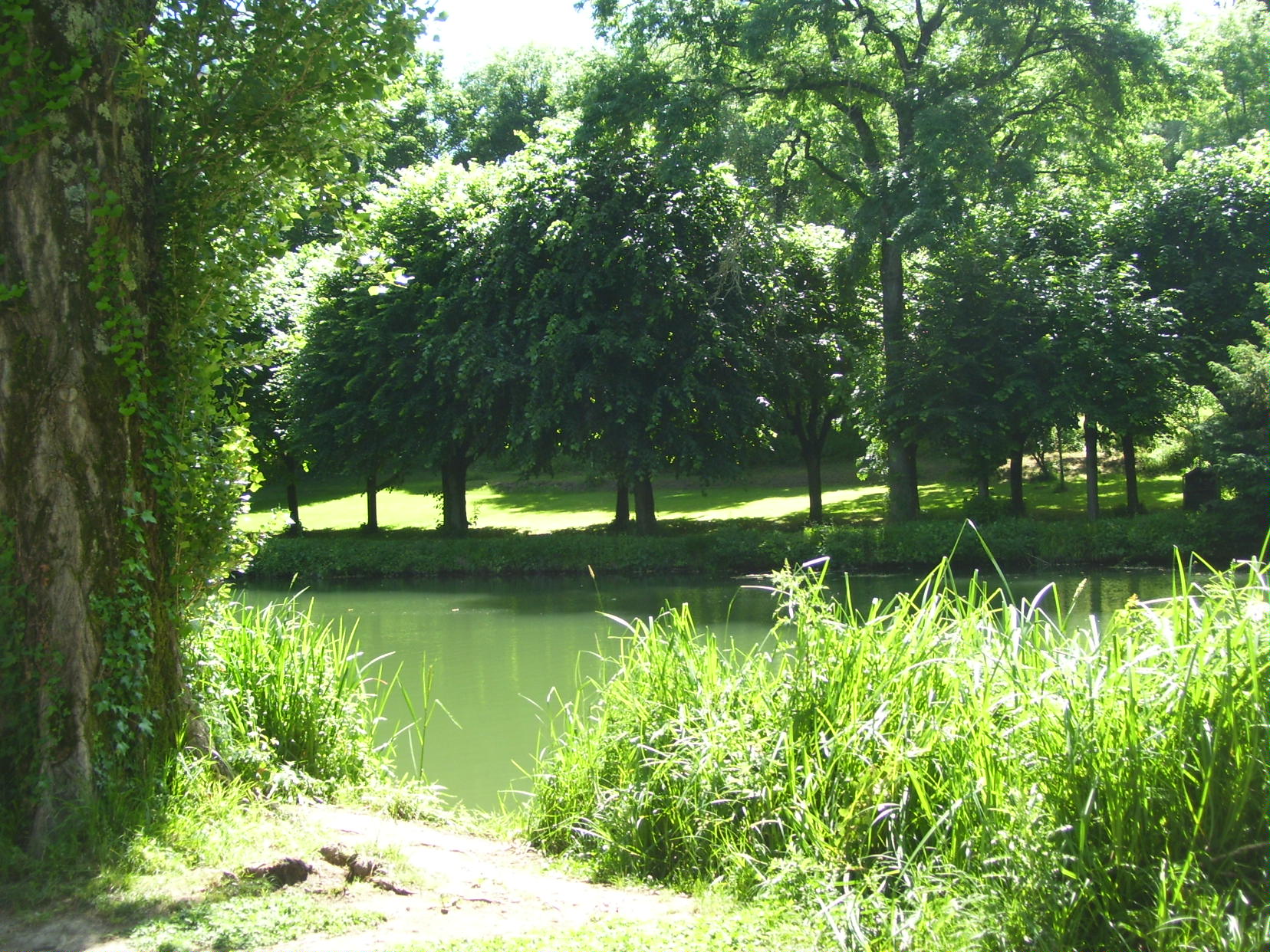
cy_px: 476
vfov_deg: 31.5
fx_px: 1688
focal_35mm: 46
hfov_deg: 41.2
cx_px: 635
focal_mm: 7.6
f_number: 3
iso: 80
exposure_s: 1/180
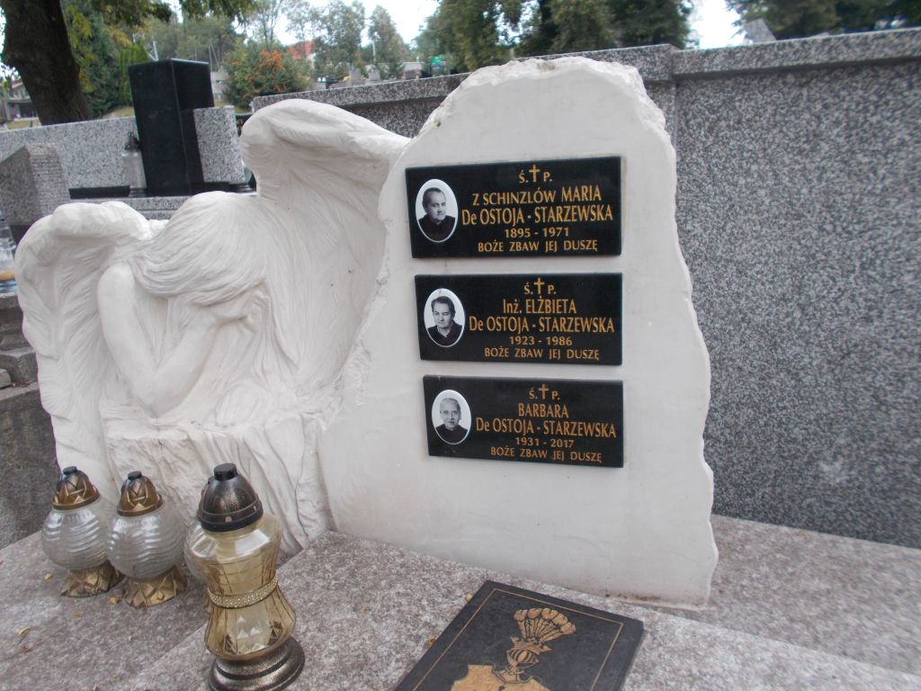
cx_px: 460
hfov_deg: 67.3
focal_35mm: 26
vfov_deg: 53.1
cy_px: 346
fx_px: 692
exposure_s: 1/100
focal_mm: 4.6
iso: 80
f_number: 3.2
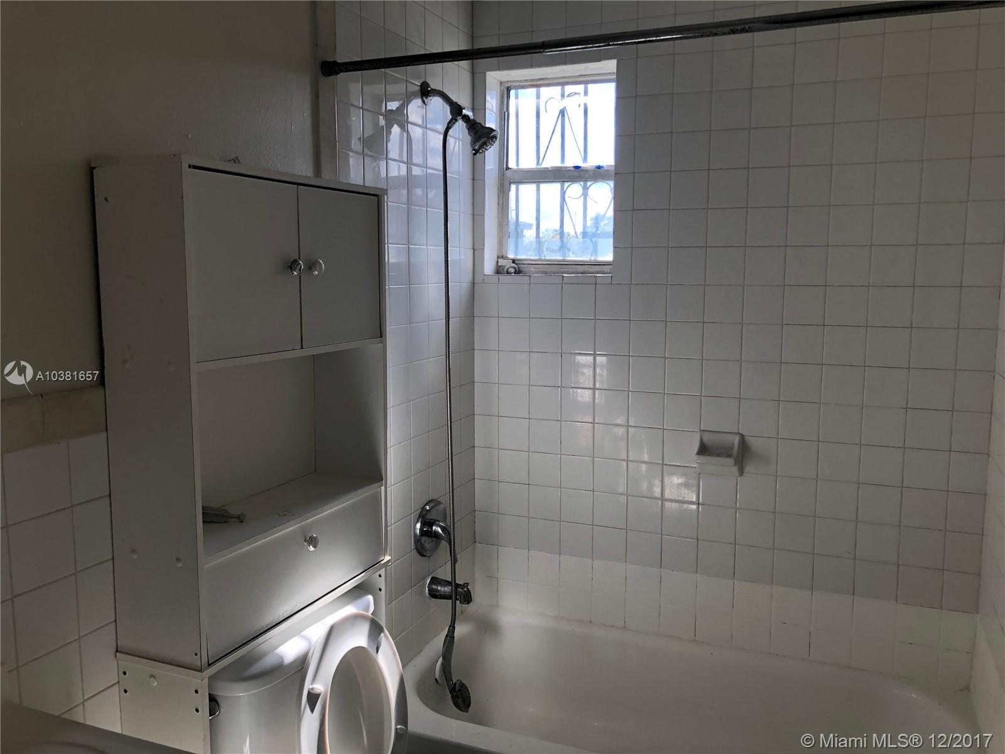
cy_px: 377
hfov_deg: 63.4
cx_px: 502
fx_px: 813
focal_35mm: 28
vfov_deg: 49.7
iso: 20
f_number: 1.8
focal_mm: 4
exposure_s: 1/199
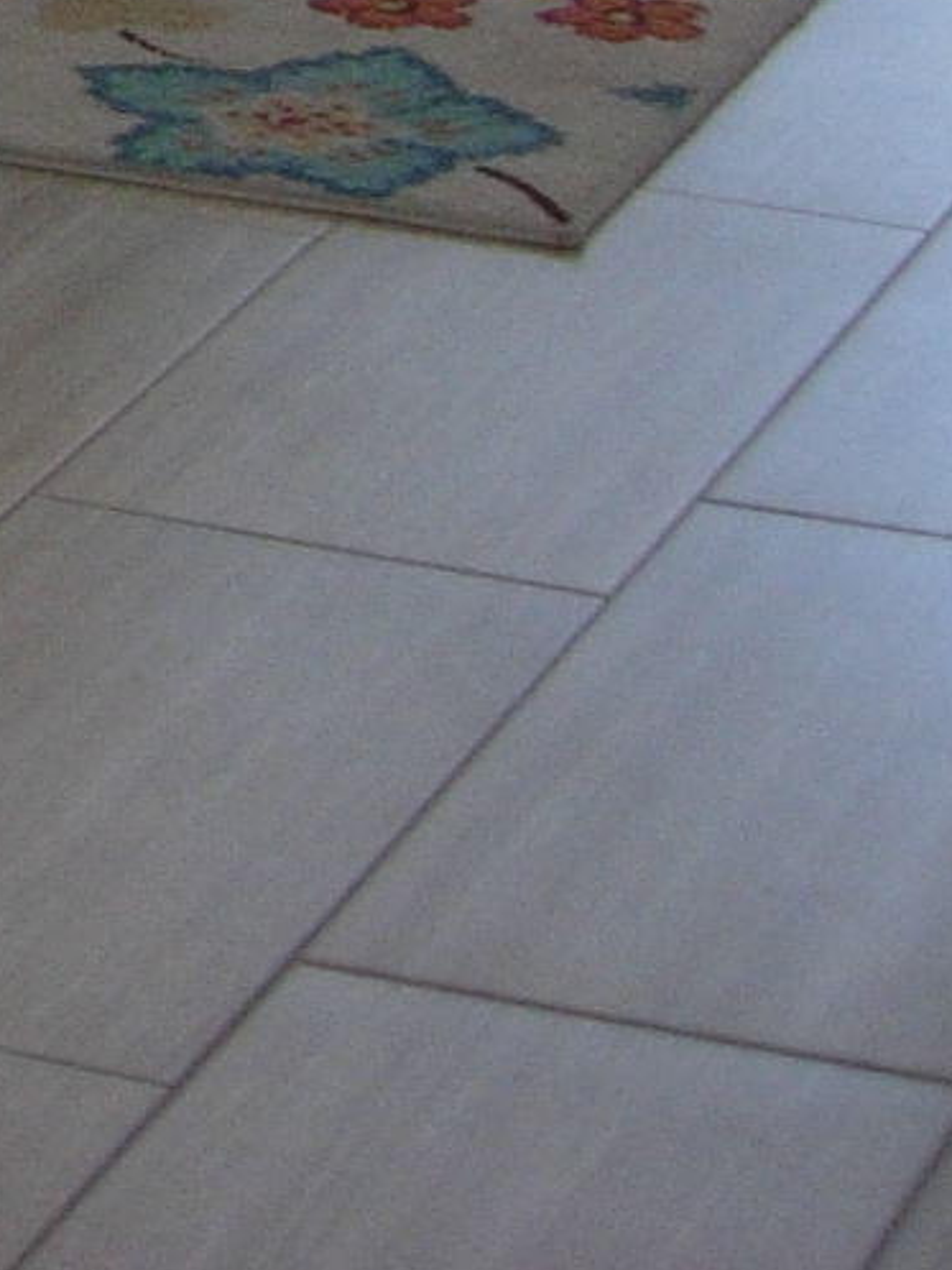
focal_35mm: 198
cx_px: -1325
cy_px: -1193
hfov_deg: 7.1
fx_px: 7257
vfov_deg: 9.4
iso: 79
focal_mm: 7.8
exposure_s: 1/161
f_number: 2.8
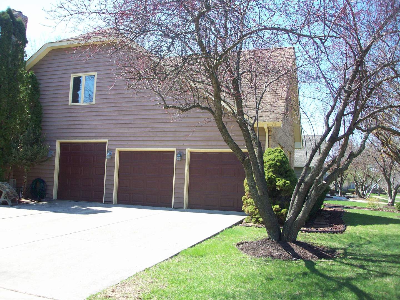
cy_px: 150
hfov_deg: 54.0
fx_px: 393
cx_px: 200
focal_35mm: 34
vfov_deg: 41.8
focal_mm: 5.7
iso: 80
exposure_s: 1/402
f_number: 2.8
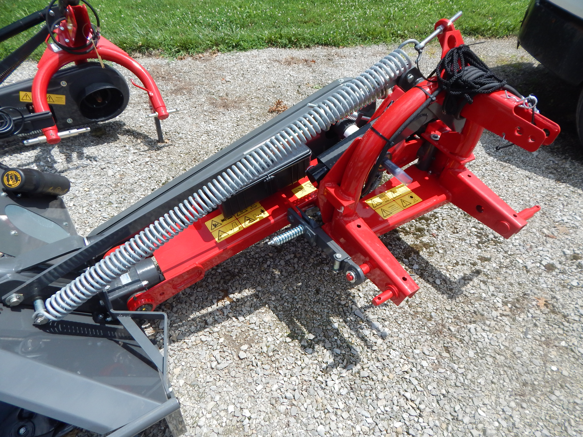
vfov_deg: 61.1
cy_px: 218
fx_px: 371
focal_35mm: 22
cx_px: 292
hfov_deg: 76.4
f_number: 6
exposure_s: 1/400
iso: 125
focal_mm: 4
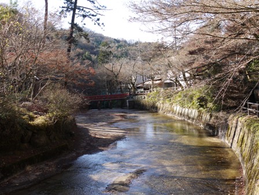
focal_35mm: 36
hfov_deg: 51.4
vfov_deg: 39.7
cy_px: 98
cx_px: 130
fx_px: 269
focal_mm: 18
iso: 100
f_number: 5
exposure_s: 1/160
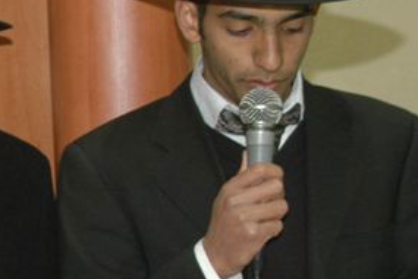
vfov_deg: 9.8
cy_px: 214
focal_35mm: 140
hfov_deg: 13.6
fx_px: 1625
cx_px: -242
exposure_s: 1/60
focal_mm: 26
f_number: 5
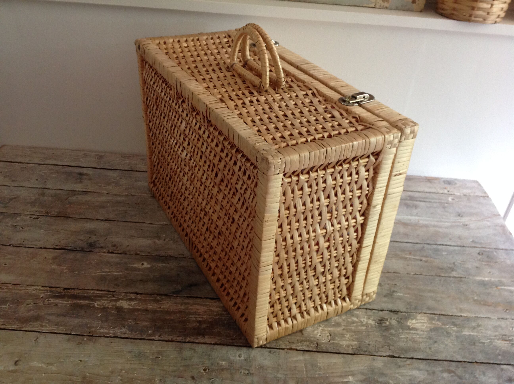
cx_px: 257
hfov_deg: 52.7
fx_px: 519
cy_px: 192
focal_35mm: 35
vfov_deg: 40.6
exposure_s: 1/15
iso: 200
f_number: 2.4
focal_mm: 4.28
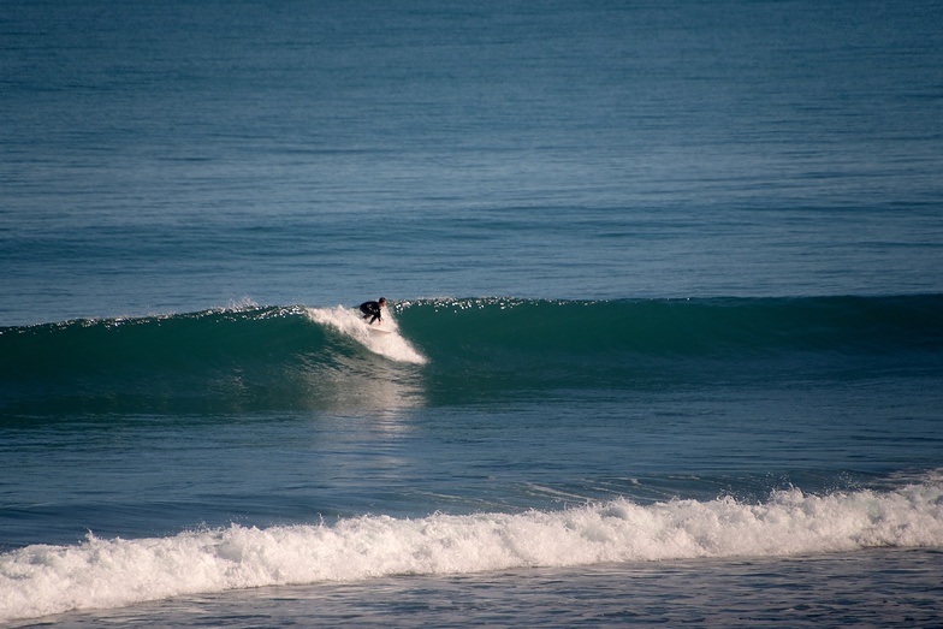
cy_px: 314
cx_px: 472
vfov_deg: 3.1
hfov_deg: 4.6
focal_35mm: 450
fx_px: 11789
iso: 200
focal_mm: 300
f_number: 6.3
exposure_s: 1/1600
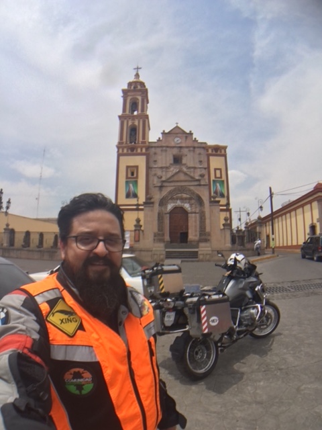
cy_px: 215
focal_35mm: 31
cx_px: 161
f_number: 2.2
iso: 32
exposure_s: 1/1859
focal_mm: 2.65
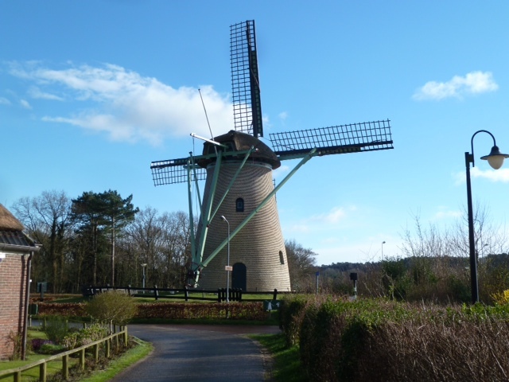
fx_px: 618
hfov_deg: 44.8
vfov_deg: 34.3
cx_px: 254
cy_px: 191
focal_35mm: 42
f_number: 4
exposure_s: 1/500
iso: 80
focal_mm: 6.9
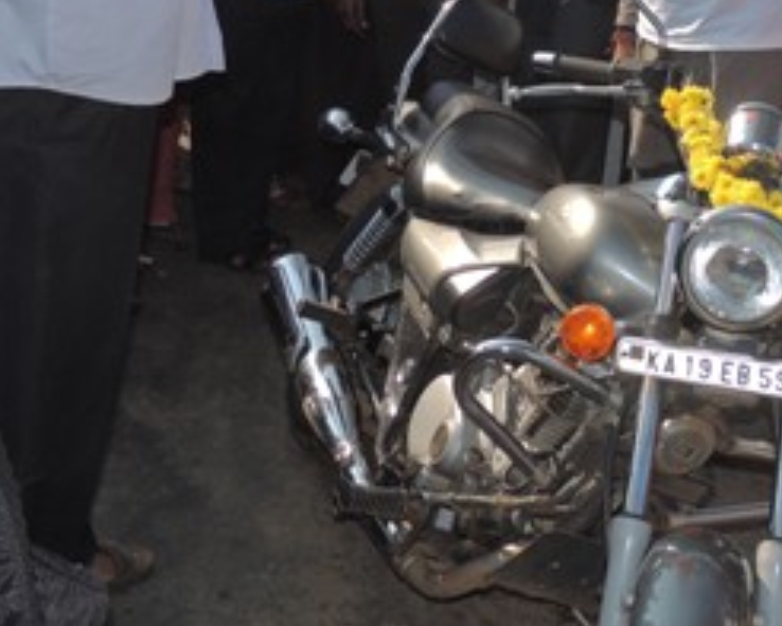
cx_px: 594
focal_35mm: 61
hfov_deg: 30.4
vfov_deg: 23.7
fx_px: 1412
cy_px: -32
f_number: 3
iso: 100
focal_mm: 4.3
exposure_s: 1/1250
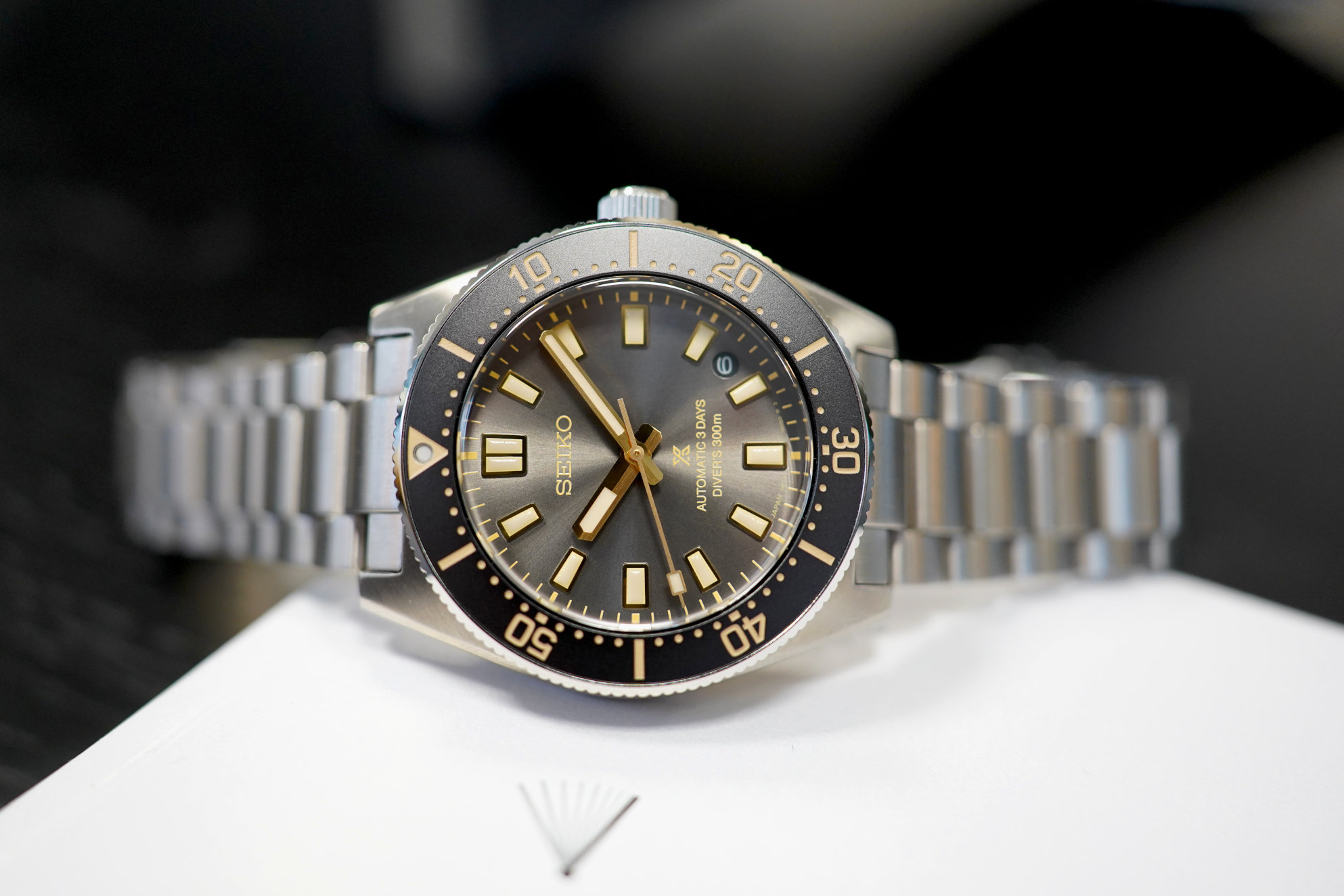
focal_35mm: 37
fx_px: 1381
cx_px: 640
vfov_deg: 35.9
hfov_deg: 51.9
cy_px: 446
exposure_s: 1/250
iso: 1250
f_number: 2.8
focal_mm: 35
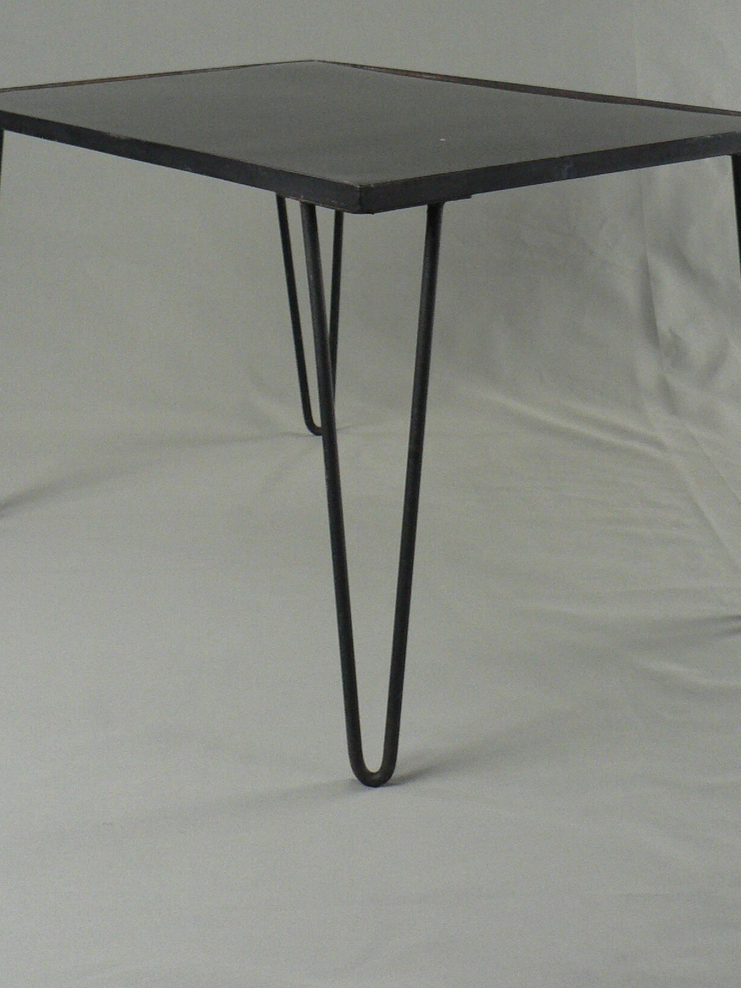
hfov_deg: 26.1
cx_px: 352
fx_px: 1599
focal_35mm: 56
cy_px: 361
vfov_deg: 34.2
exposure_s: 1/20
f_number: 2.8
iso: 200
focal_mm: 6
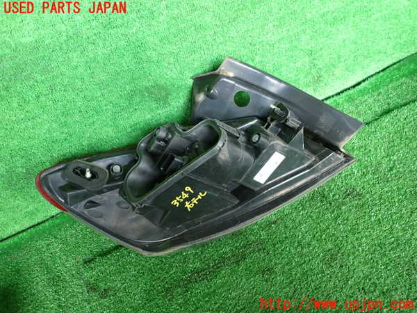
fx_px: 301
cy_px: 156
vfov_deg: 54.9
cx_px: 208
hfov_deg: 69.4
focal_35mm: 25
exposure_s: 1/30
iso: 200
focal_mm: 4.5
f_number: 2
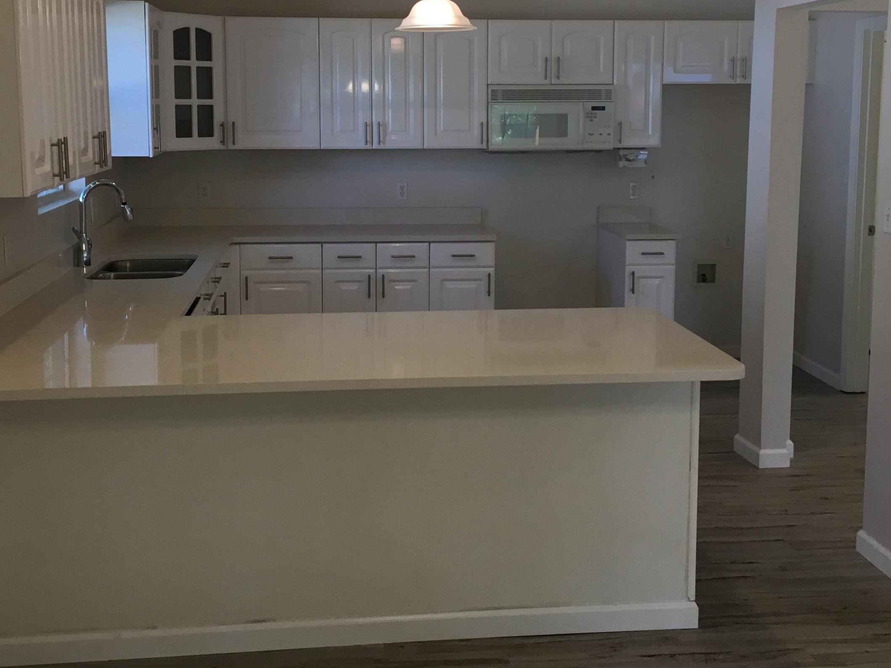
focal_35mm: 41
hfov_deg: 45.8
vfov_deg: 34.8
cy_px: 222
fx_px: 1055
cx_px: 442
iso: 25
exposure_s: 1/30
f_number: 2.2
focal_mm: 4.15
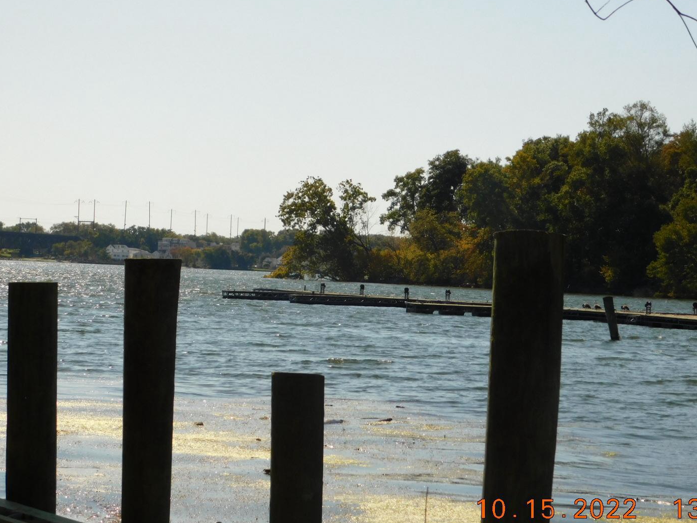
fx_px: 2114
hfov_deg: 18.7
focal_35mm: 105
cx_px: 400
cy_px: 271
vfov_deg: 14.1
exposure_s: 1/1250
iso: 125
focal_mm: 16.1
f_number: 4.5
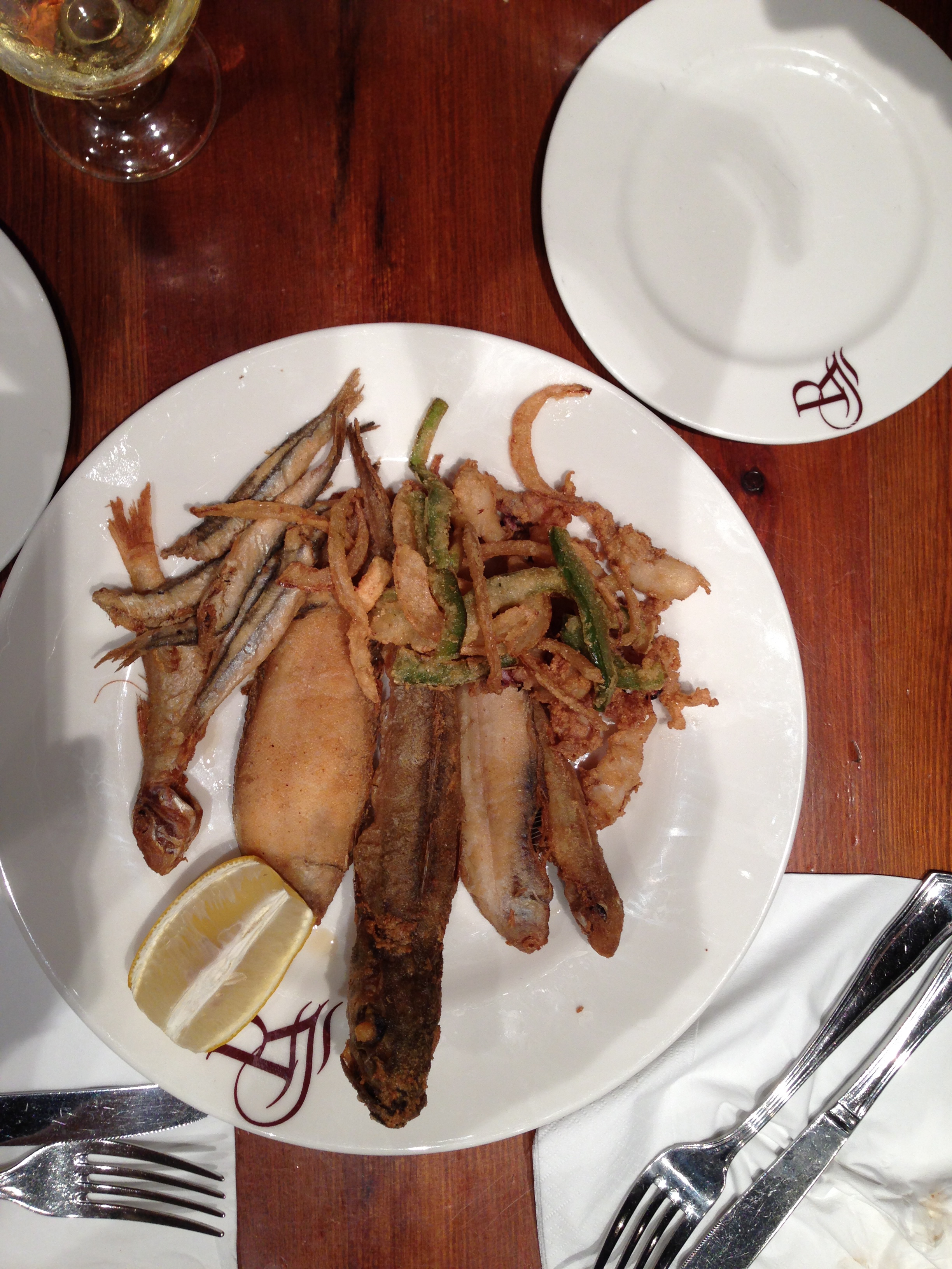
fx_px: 1210
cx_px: 476
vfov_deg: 55.4
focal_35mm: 33
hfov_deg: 42.9
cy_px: 634
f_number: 2.4
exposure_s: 1/30
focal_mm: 4.13
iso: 64
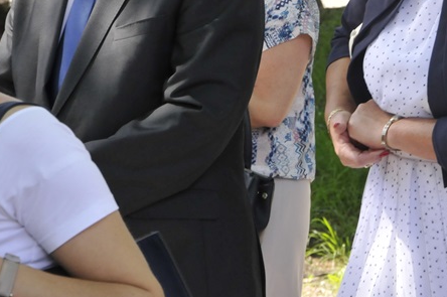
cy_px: -22
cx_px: 457
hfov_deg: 8.1
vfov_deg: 5.4
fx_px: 3139
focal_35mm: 253
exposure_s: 1/250
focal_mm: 75
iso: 800
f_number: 8
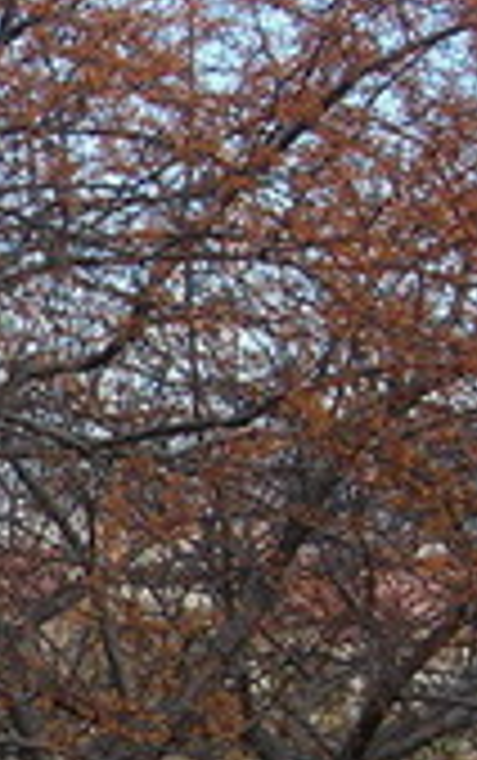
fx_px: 2967
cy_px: 580
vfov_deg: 14.5
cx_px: -333
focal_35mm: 143
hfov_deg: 8.9
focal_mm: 6.3
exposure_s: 1/126
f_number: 3.2
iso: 50
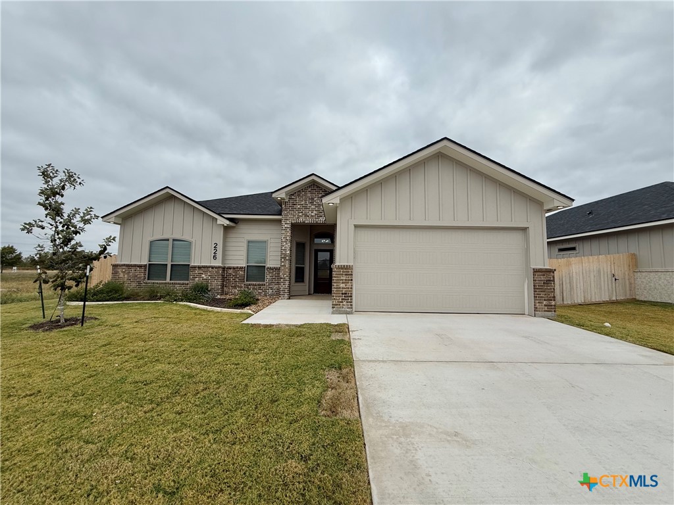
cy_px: 252
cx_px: 337
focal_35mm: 14
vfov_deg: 85.7
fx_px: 273
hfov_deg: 102.1
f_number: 2.2
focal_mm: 2.22
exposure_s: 1/830
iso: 50
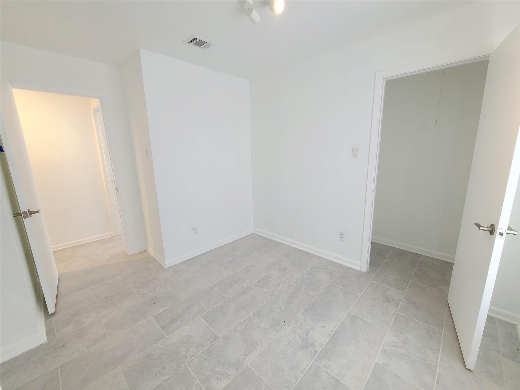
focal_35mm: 13
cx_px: 260
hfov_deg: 106.2
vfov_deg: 89.9
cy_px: 195
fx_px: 195
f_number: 2.2
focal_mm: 2.2
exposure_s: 1/60.2
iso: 100
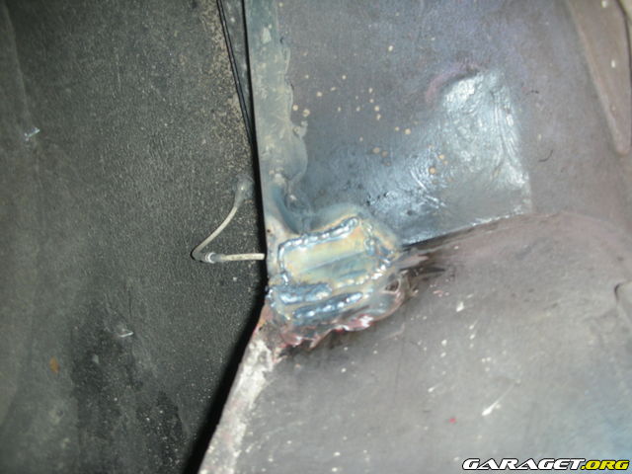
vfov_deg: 40.7
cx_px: 316
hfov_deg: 52.6
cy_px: 237
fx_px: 639
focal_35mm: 35
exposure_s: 1/60
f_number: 2.8
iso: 50
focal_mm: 5.8
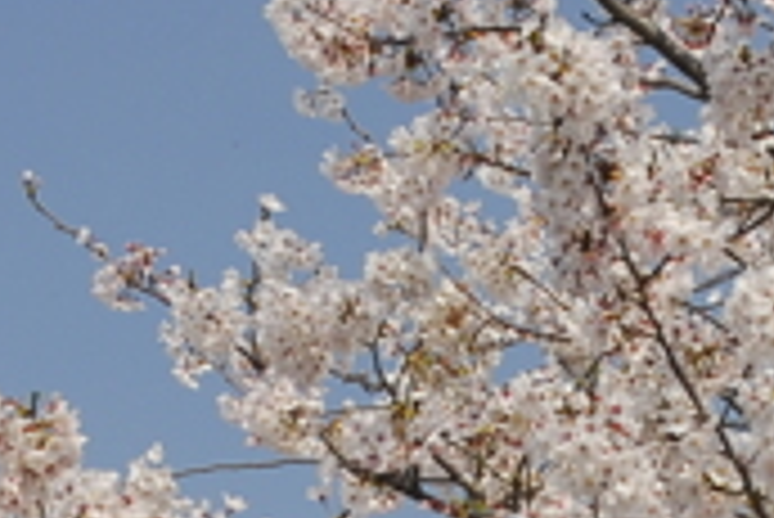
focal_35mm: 277
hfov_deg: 7.4
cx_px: 441
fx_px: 5960
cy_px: 1295
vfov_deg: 4.8
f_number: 9
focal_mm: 31
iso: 100
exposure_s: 1/60
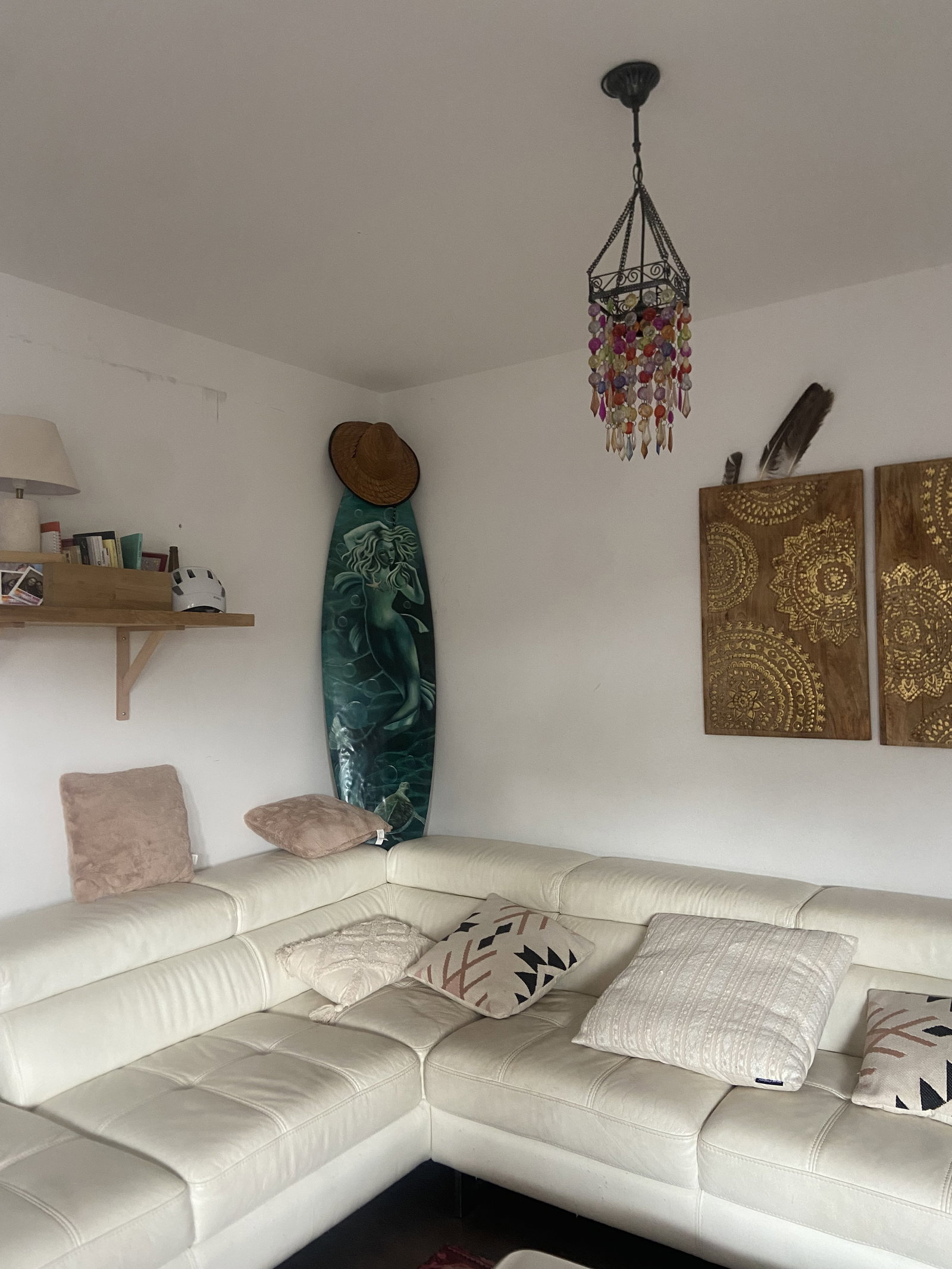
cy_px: 634
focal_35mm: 26
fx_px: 953
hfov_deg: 53.1
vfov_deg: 67.3
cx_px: 476
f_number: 1.8
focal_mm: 4.25
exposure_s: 1/60
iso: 250
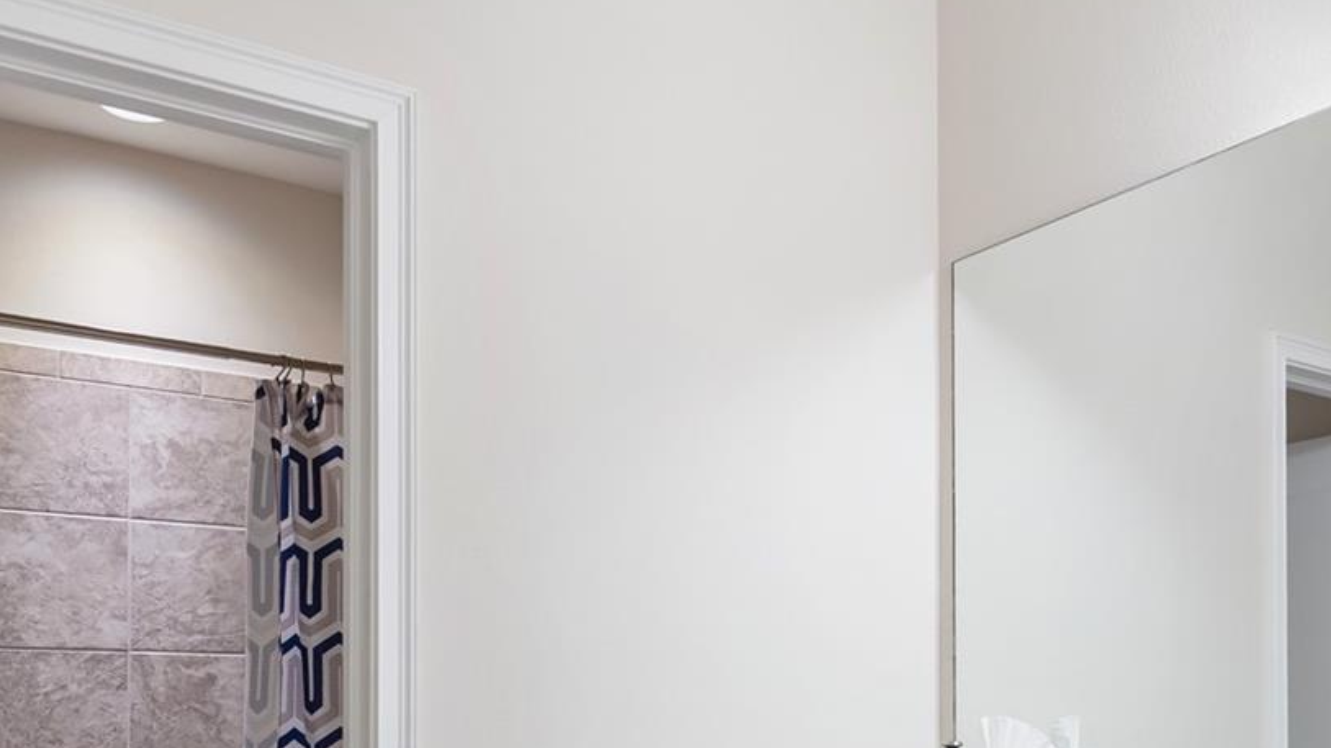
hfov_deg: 59.5
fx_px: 1164
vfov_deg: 32.3
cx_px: 706
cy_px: 777
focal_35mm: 33
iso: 500
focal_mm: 16
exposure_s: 1/125
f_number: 2.8
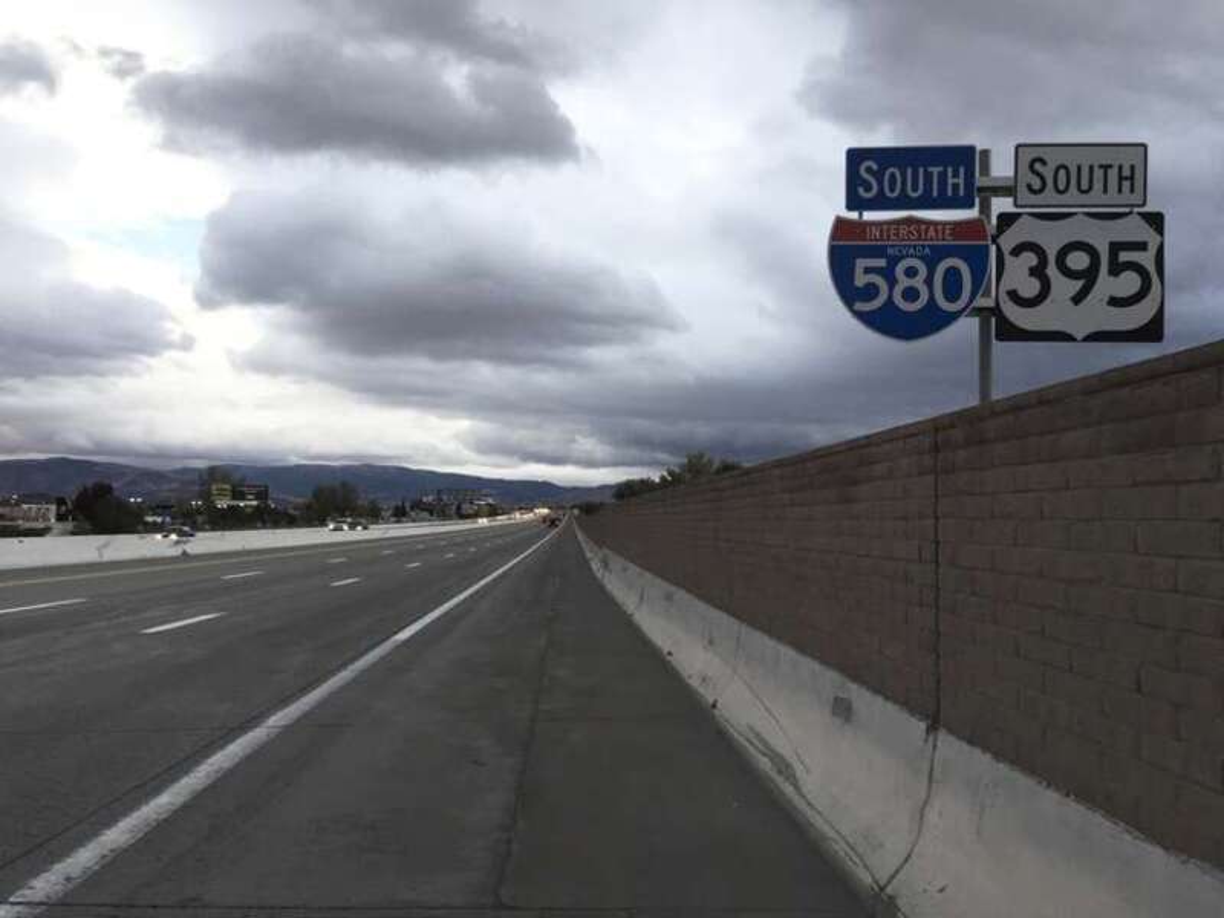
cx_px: 612
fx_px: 1025
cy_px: 459
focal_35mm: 29
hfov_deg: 61.7
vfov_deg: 48.2
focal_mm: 4.15
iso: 40
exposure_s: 1/120
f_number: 2.2
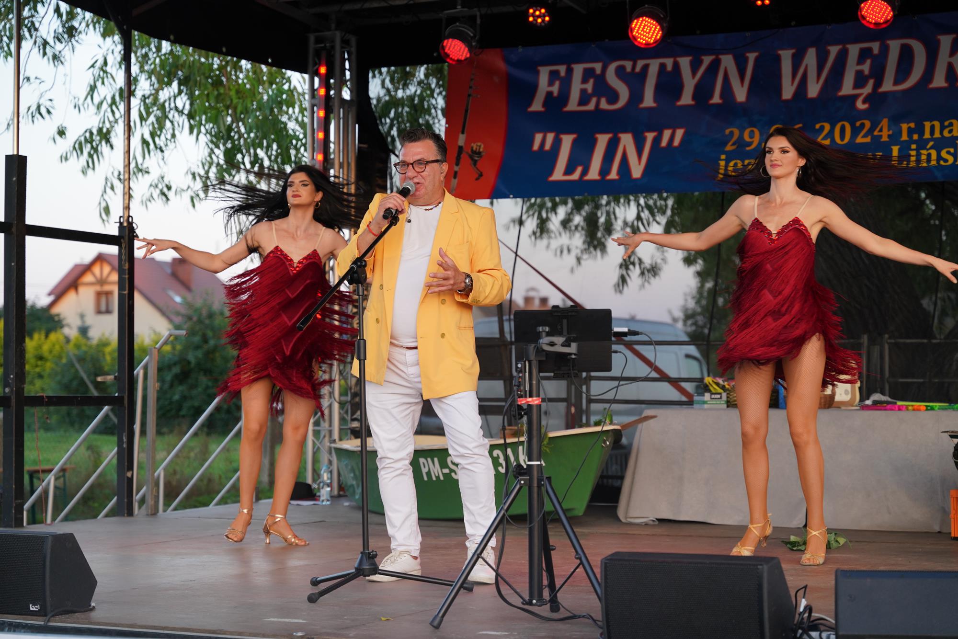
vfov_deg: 19.5
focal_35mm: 70
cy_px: 320
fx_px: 1863
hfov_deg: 28.8
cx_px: 479
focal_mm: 70
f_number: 3.5
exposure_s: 1/400
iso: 800
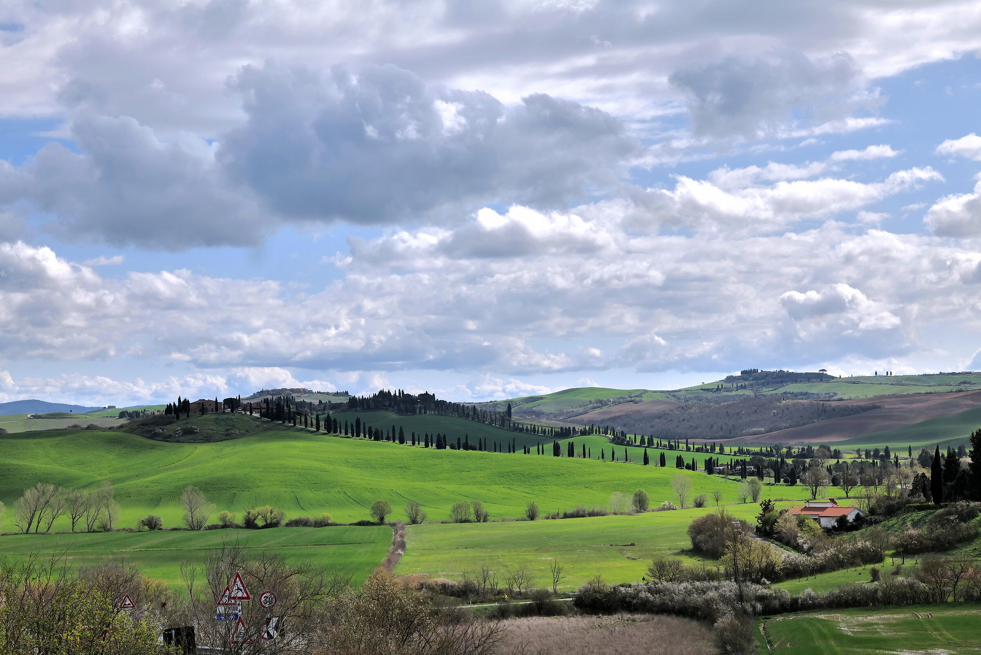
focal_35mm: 70
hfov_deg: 28.8
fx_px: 1908
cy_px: 328
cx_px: 490
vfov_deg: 19.5
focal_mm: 70
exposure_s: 1/1250
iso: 200
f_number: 8
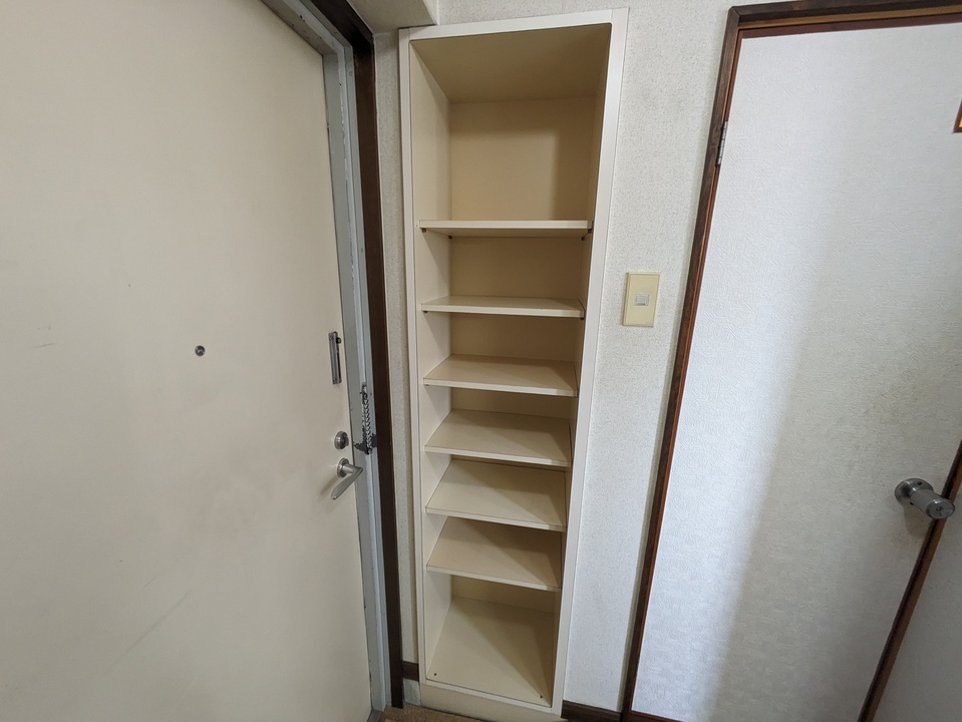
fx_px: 389
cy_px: 361
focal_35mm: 14
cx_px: 481
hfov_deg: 102.0
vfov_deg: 85.7
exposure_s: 1/24
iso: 309
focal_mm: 1.83
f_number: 2.2
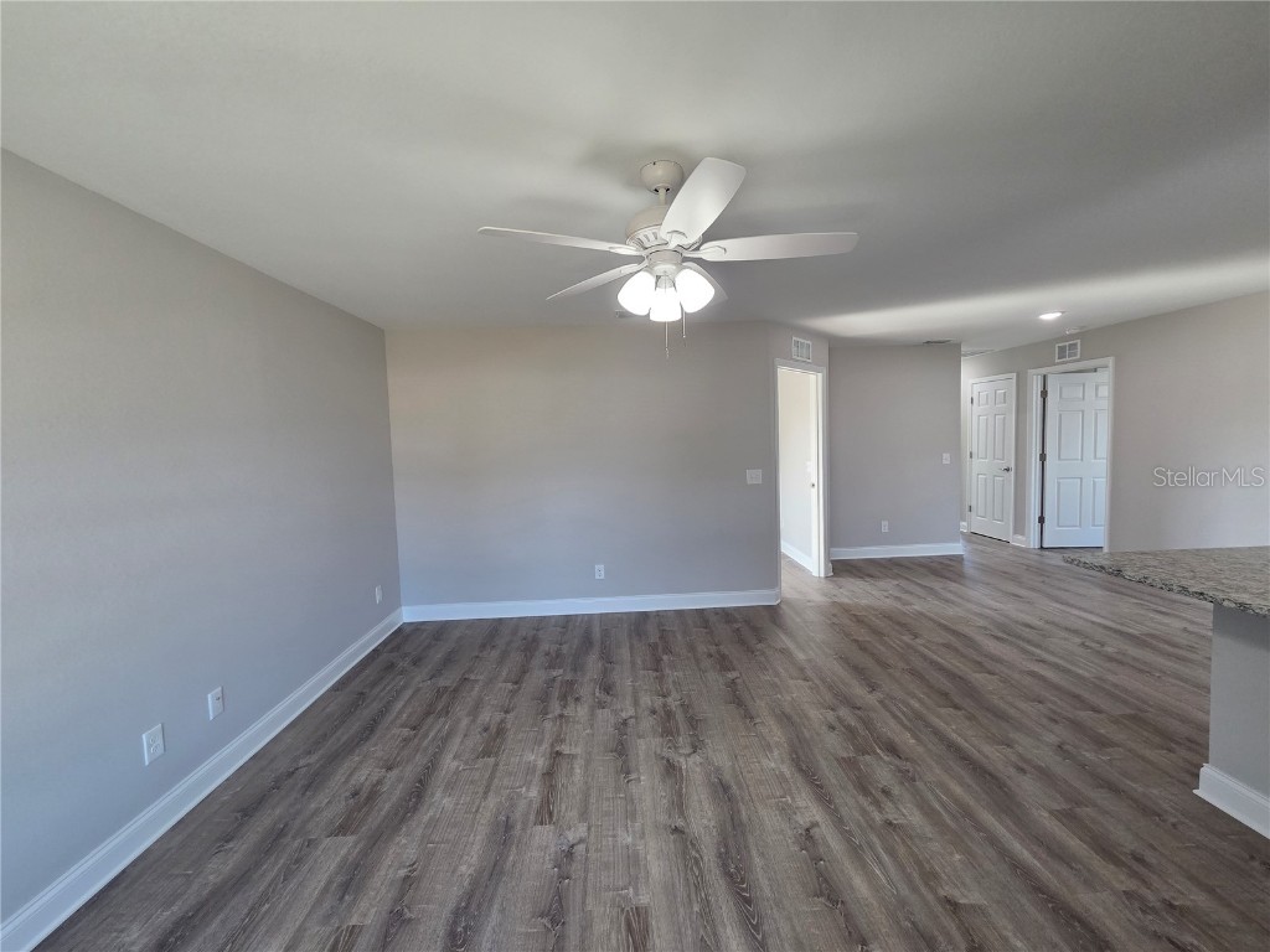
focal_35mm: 13
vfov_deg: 89.9
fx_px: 477
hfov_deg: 106.2
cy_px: 476
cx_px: 635
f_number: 2.2
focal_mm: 2.2
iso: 200
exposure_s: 1/120
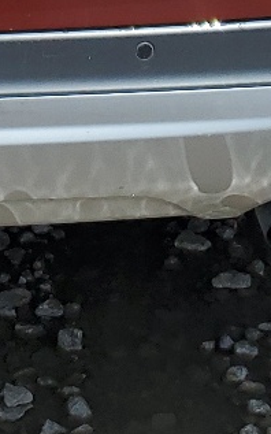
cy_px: -282
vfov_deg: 13.8
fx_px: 1643
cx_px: -79
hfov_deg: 9.3
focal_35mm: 139
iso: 50
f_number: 1.5
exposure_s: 1/3333
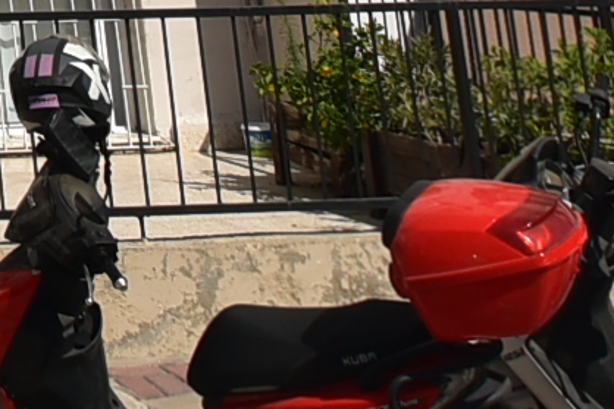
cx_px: -803
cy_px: -803
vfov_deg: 8.4
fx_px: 2381
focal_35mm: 140
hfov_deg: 12.1
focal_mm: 13
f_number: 9
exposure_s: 1/320
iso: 100
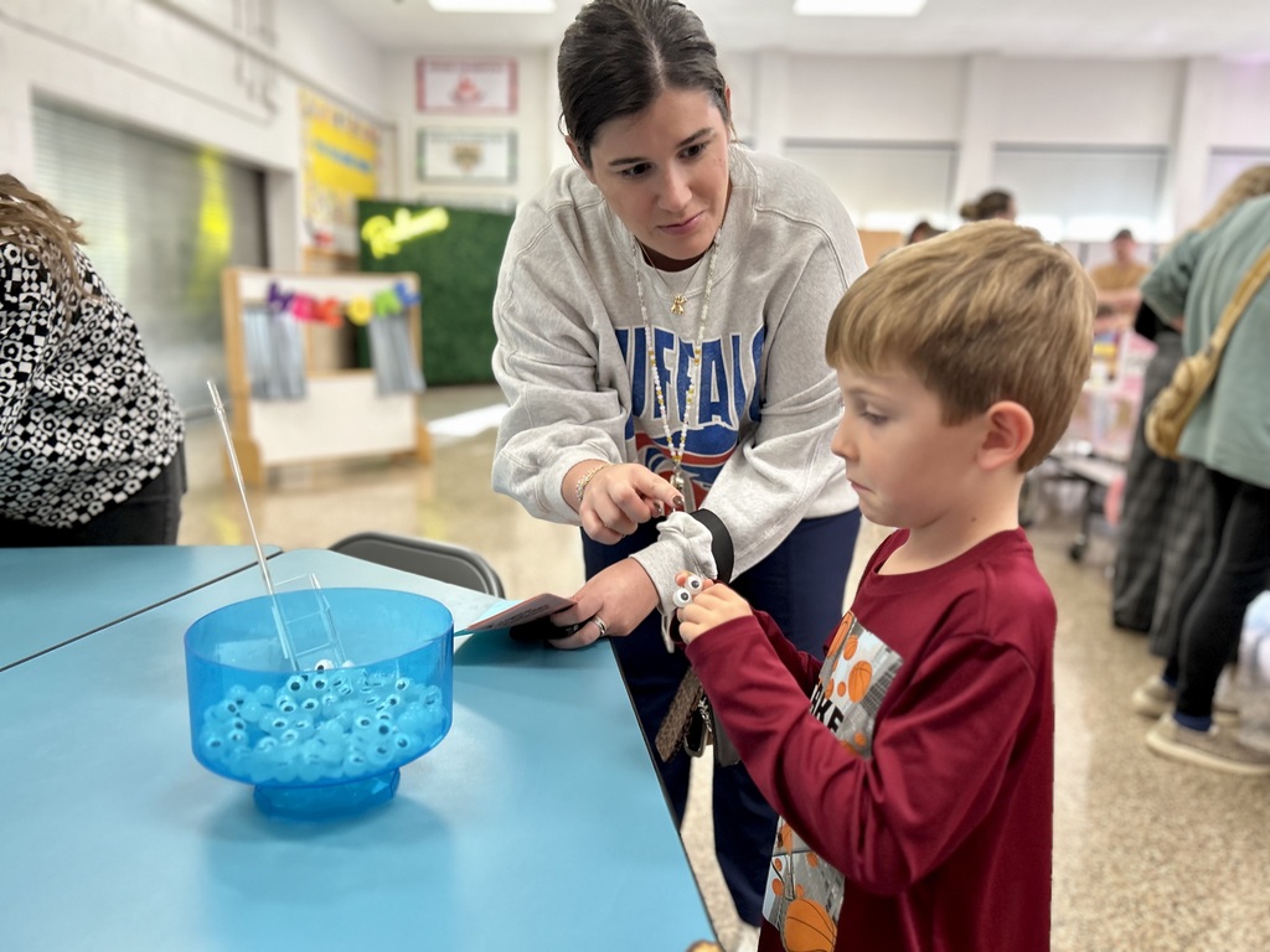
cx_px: 635
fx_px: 954
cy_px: 476
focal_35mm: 26
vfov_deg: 53.1
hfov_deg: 67.3
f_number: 1.5
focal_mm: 5.7
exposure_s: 1/60
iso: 100
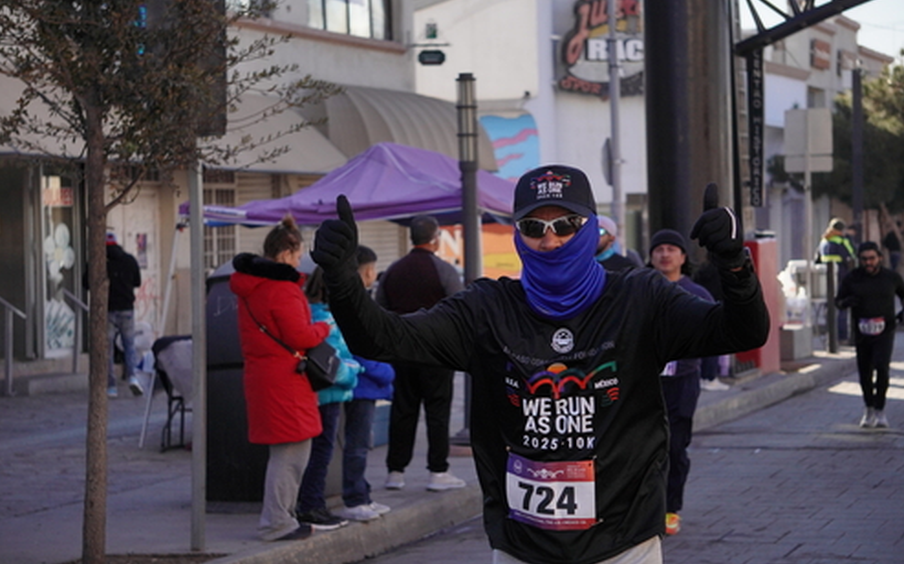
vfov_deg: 13.6
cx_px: 450
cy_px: 287
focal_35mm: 96
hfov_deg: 21.7
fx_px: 2364
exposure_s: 1/2500
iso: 500
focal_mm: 62
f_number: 4.5
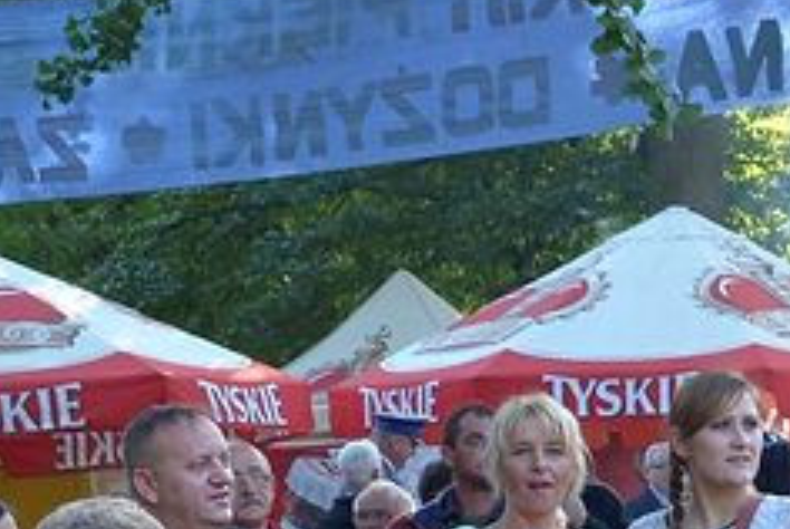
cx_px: 1152
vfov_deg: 9.6
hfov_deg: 13.8
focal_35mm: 140
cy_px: 788
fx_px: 3076
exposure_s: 1/160
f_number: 6.3
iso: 500
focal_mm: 26
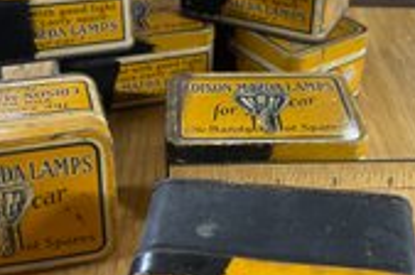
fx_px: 633
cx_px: 239
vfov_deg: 24.5
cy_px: 119
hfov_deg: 36.2
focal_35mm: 55
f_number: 1.6
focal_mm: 5.1
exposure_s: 1/60
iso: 320
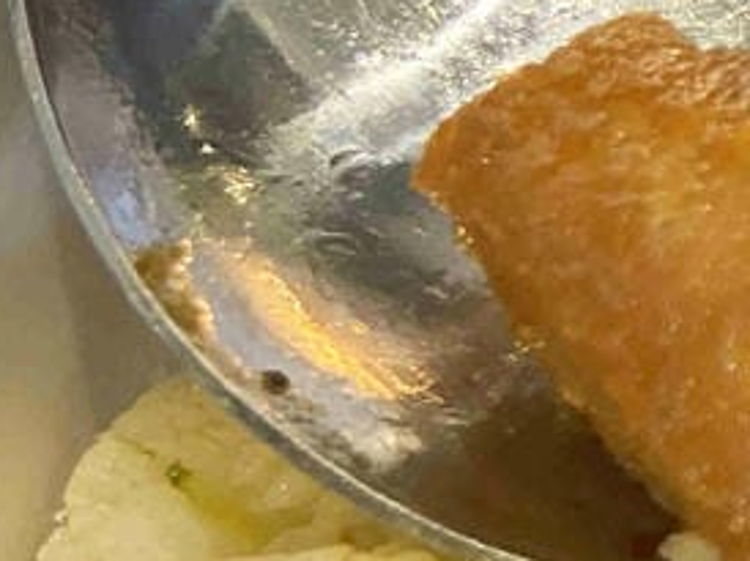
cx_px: 1604
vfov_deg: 13.0
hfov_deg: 13.9
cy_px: 197
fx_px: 2468
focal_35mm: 114
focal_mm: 4.25
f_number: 1.8
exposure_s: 1/60
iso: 250
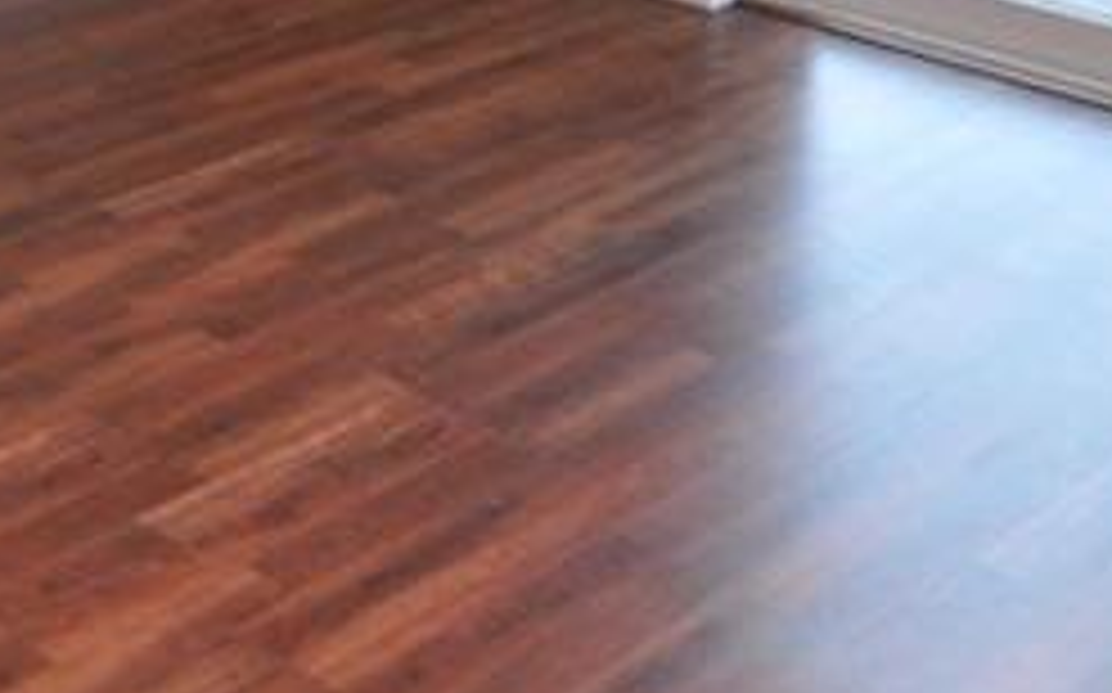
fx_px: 2302
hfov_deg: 26.9
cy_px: -493
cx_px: 311
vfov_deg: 15.2
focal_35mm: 76
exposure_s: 1/60
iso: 1000
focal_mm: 12
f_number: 5.6
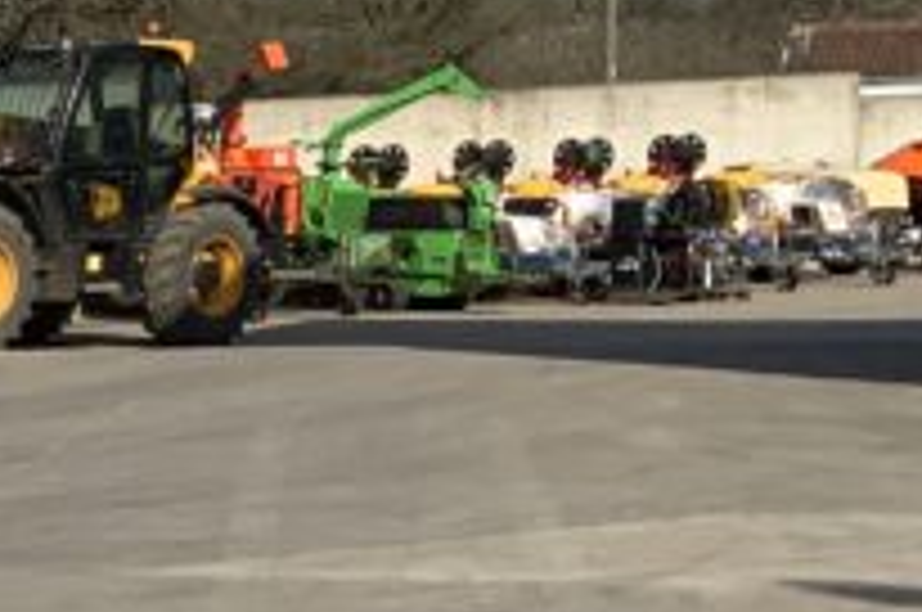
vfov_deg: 9.0
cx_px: -1228
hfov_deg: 11.5
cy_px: 688
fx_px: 3861
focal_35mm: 151
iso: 16
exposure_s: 1/2538
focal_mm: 3
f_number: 1.8
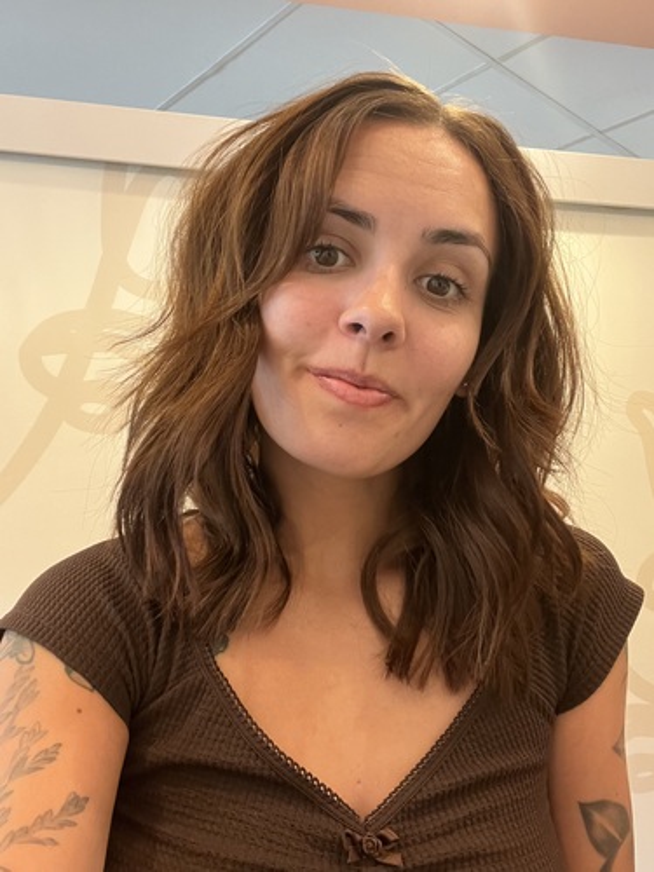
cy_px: 436
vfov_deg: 60.0
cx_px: 327
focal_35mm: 30
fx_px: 756
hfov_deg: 46.8
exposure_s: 1/40
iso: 320
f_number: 2.2
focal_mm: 2.71
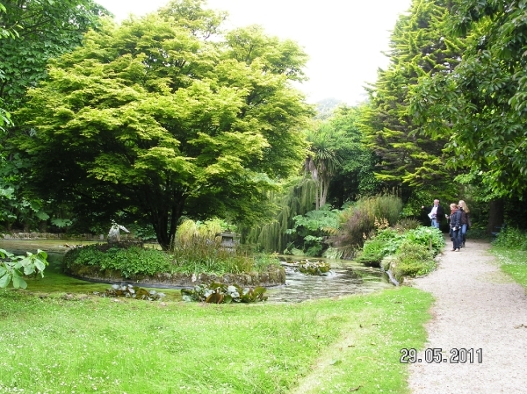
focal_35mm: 38
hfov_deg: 49.0
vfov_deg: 37.7
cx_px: 264
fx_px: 578
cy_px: 197
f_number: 4.5
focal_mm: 7.8
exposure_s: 1/45
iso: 100
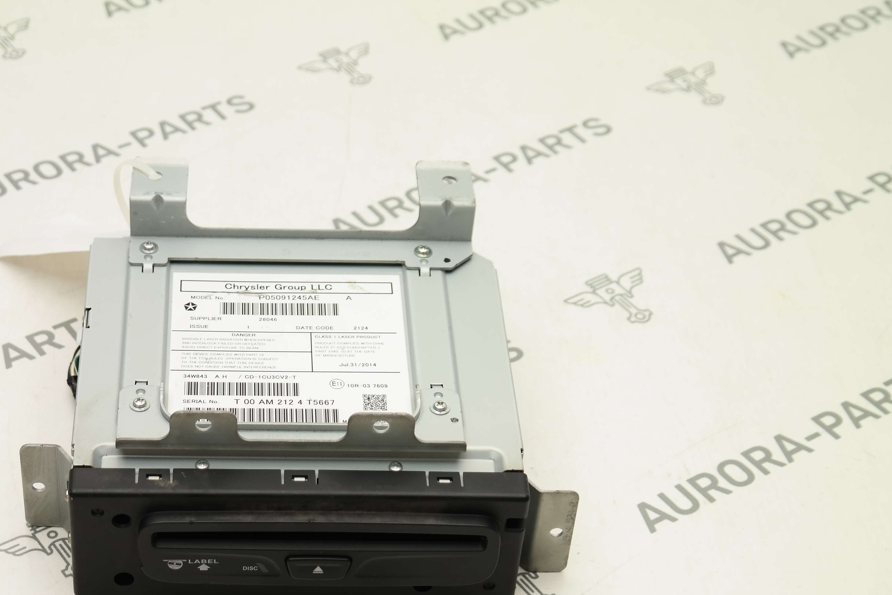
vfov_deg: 16.8
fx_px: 2007
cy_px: 368
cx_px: 322
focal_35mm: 81
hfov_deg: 25.0
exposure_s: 1/80
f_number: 5
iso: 200
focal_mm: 40
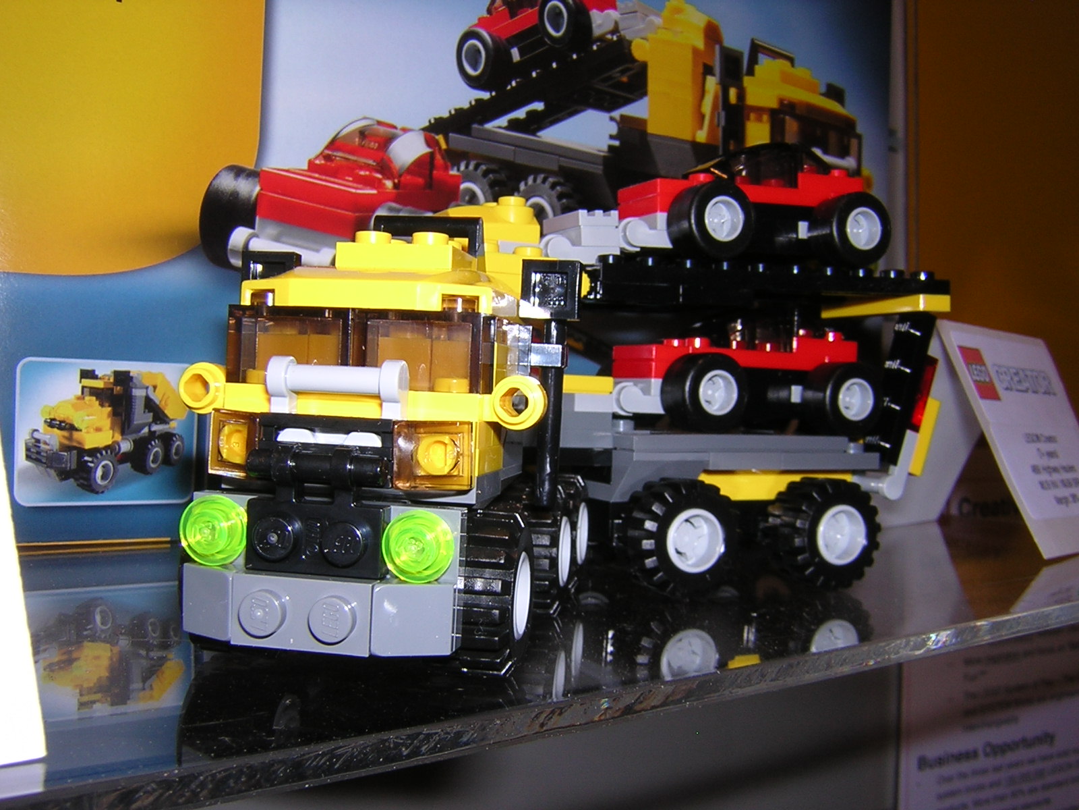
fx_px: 1122
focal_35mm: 36
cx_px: 540
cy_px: 405
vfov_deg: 39.7
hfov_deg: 51.4
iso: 100
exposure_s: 1/60.1
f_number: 5.2
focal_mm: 4.7
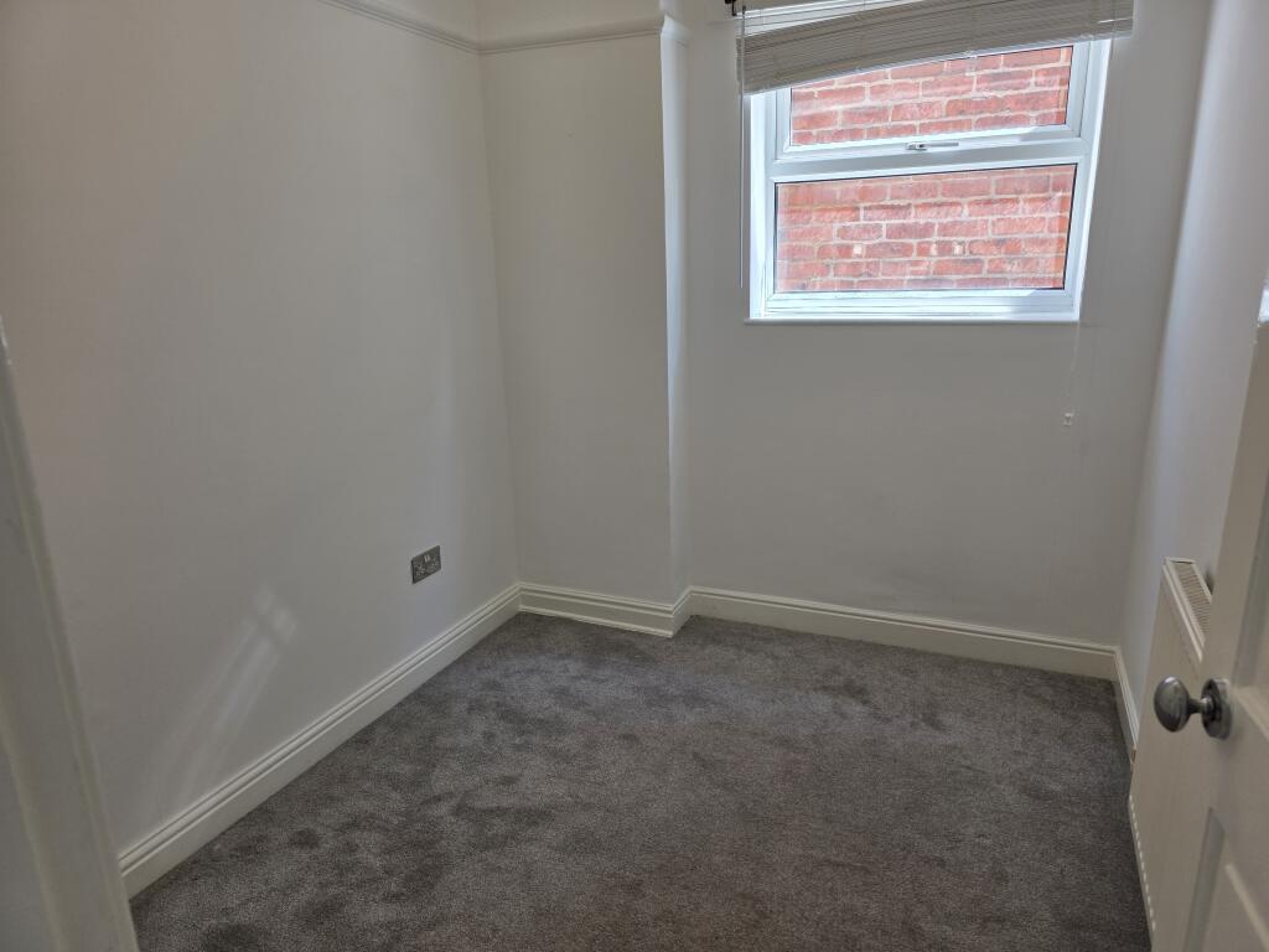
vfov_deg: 58.9
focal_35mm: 23
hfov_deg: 73.9
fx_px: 843
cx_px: 634
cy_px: 476
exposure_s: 1/180
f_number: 1.7
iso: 64
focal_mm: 6.3
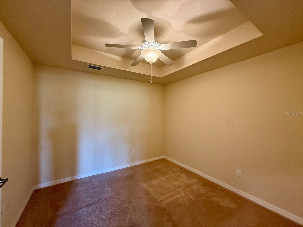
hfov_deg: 102.1
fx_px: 123
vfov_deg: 85.7
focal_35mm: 14
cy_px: 114
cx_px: 152
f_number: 2.2
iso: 500
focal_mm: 2.22
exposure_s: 1/60
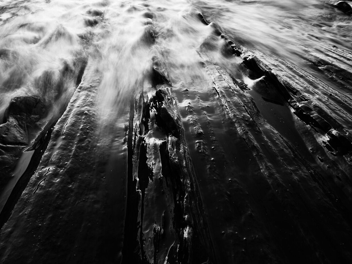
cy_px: 99
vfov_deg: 52.5
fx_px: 264
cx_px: 153
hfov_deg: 67.0
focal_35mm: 26
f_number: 22
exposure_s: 1/6
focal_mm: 14
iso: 50
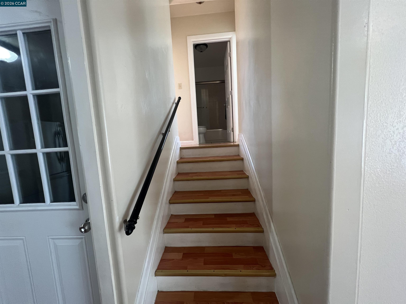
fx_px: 152
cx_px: 203
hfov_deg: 106.2
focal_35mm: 13
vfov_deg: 89.9
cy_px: 152
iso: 200
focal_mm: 1.57
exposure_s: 1/60
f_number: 1.8
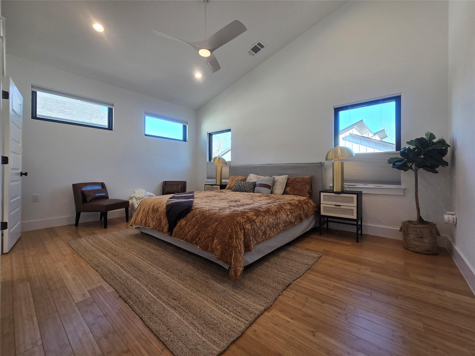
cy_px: 178
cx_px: 238
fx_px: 178
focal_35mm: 13
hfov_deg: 106.2
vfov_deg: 89.9
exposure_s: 1/120
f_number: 2.2
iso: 64
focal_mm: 2.2
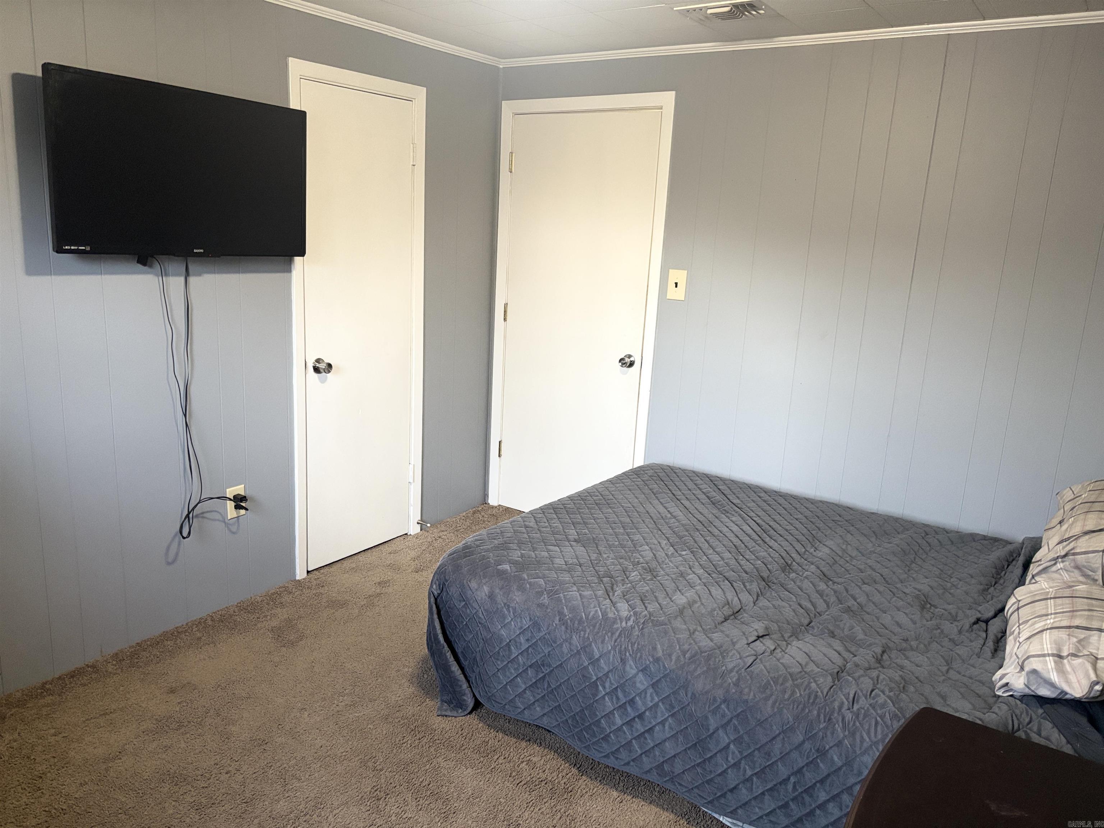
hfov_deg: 67.3
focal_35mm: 26
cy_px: 414
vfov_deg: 53.1
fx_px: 829
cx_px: 552
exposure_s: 1/60
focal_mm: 5.96
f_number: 1.6
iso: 500
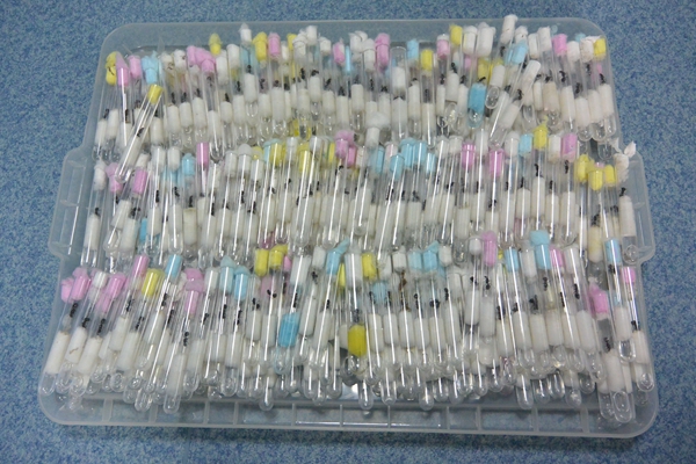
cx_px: 348
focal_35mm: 29
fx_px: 561
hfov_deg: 63.7
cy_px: 232
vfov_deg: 45.0
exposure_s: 1/60
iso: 1000
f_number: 3.5
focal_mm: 11
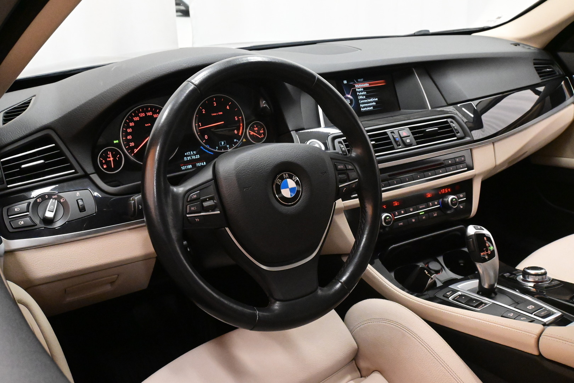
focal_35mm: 34
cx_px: 287
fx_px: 550
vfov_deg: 38.4
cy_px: 192
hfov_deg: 55.1
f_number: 9
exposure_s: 1/60
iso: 10000
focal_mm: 23
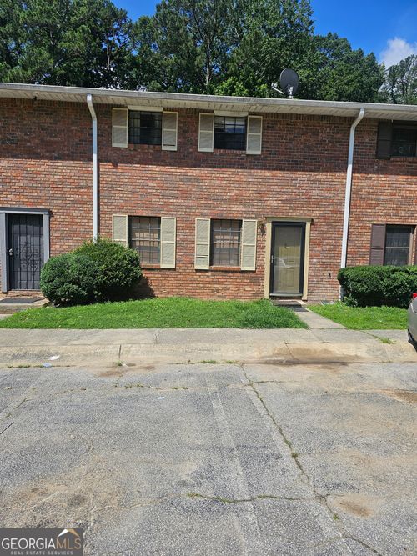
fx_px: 370
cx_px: 208
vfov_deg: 73.9
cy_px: 278
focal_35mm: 23
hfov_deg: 58.9
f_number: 1.7
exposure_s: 1/1293
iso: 16
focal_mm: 6.3
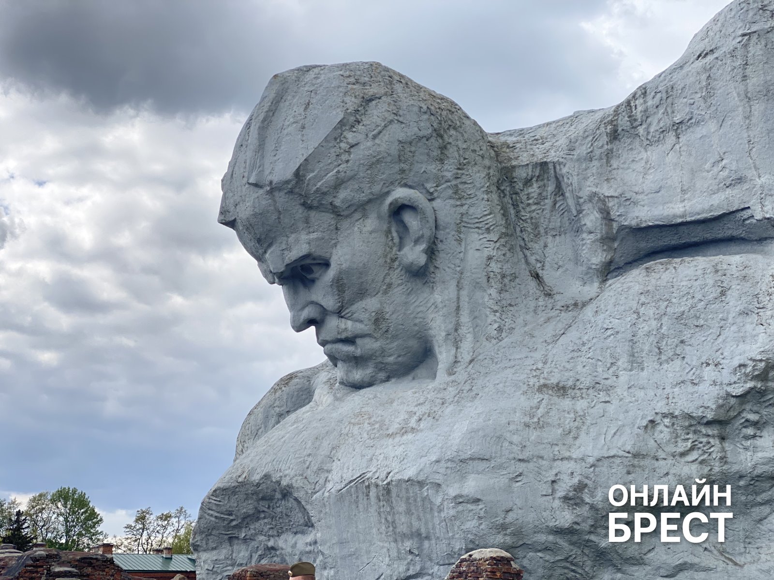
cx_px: 387
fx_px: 1163
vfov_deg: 28.0
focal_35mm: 52
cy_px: 290
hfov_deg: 36.8
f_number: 2
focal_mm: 6
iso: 20
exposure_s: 1/826
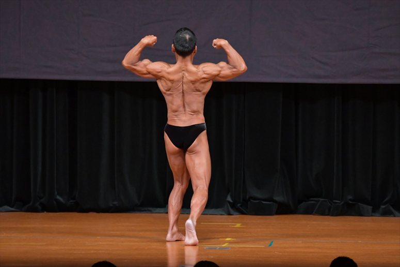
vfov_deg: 4.8
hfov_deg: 7.2
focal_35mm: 285
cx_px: 200
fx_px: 3165
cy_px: 134
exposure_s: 1/400
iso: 5000
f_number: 5.6
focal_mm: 190
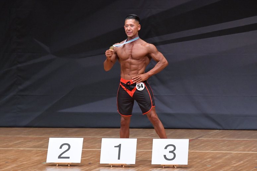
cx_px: 128
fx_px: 2034
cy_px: 86
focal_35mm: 285
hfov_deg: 7.2
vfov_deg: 4.8
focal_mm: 190
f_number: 5.6
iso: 6400
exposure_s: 1/400
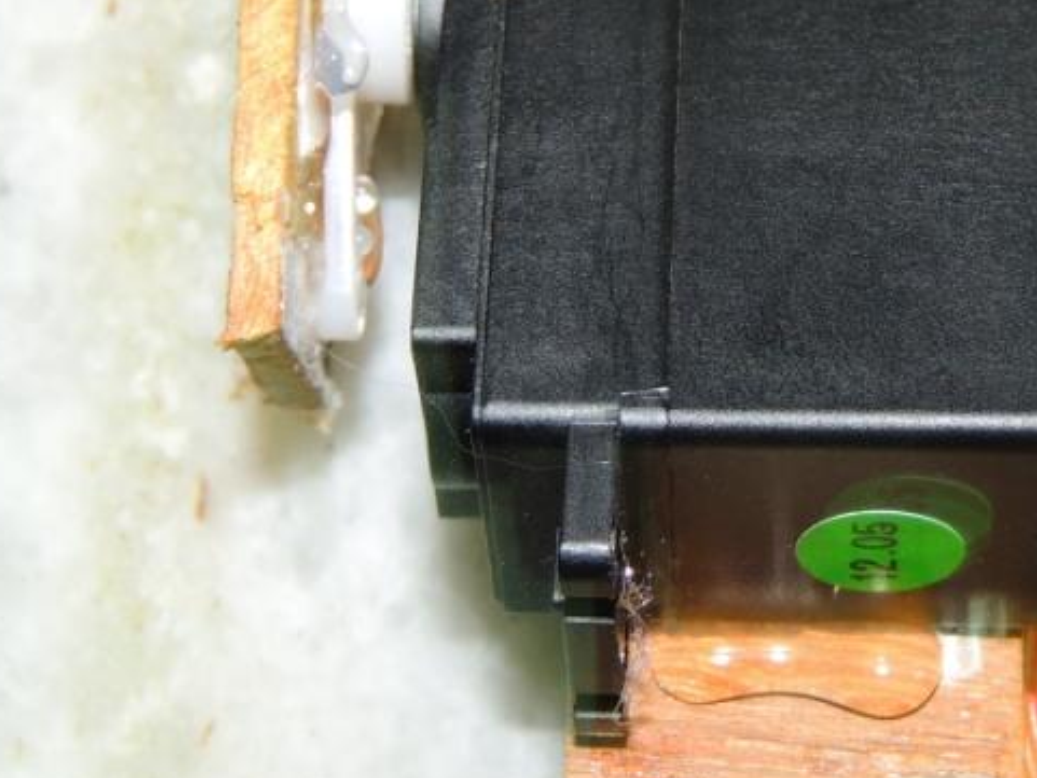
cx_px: 729
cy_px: 47
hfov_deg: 16.8
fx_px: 3506
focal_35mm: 117
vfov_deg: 12.6
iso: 140
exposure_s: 1
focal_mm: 9.8
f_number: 3.7
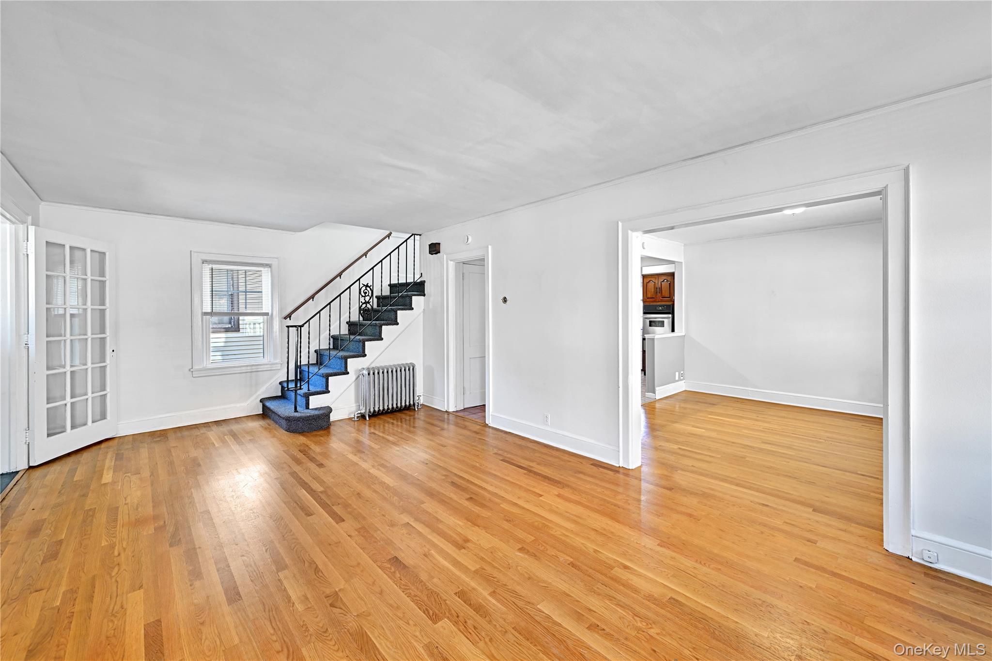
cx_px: 496
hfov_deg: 104.3
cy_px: 330
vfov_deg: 81.2
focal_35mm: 14
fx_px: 386
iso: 320
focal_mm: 14
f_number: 9
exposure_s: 1/3.33
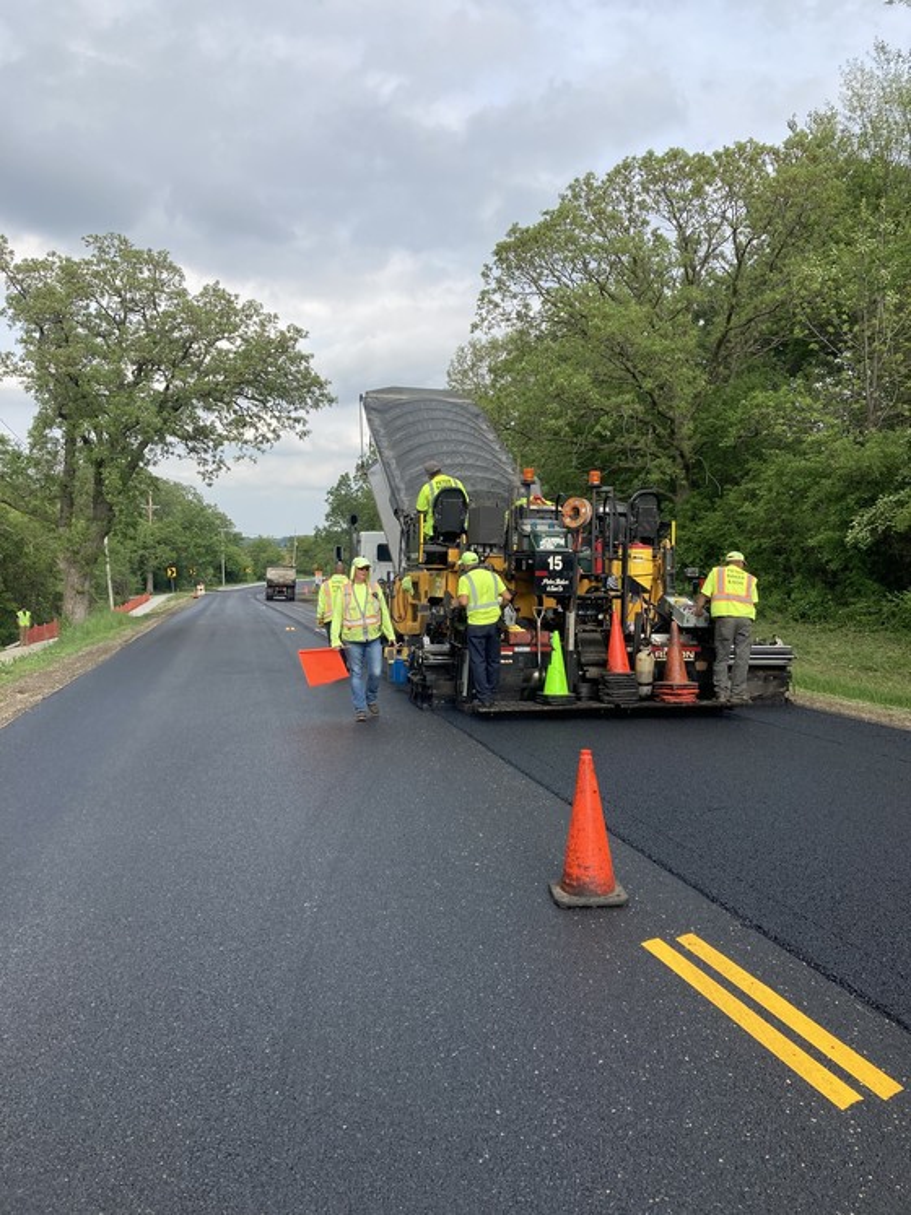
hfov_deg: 49.7
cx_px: 456
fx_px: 983
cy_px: 608
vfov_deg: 63.5
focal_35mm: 28
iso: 20
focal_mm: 3.99
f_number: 1.8
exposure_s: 1/1043
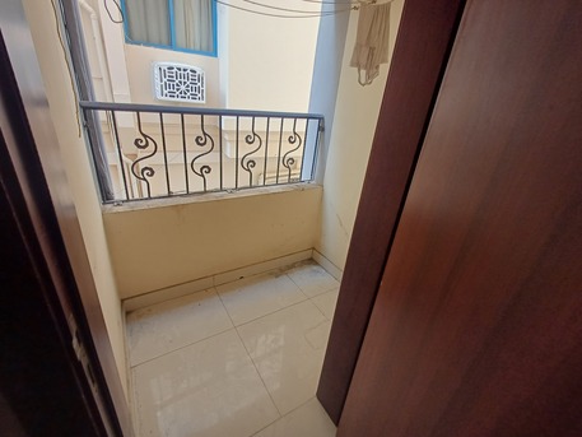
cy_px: 218
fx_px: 269
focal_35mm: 16
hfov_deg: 94.5
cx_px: 291
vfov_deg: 78.1
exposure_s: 1/100
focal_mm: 1.64
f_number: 2.2
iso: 64
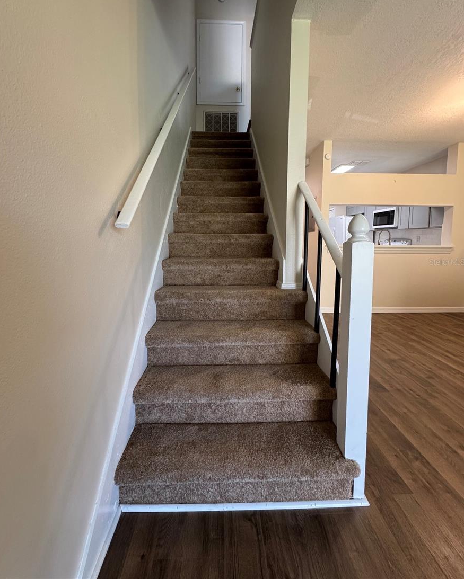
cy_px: 262
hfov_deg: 84.1
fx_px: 257
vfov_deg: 96.5
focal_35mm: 15
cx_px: 228
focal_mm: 2.22
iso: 250
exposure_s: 1/60
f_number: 2.2
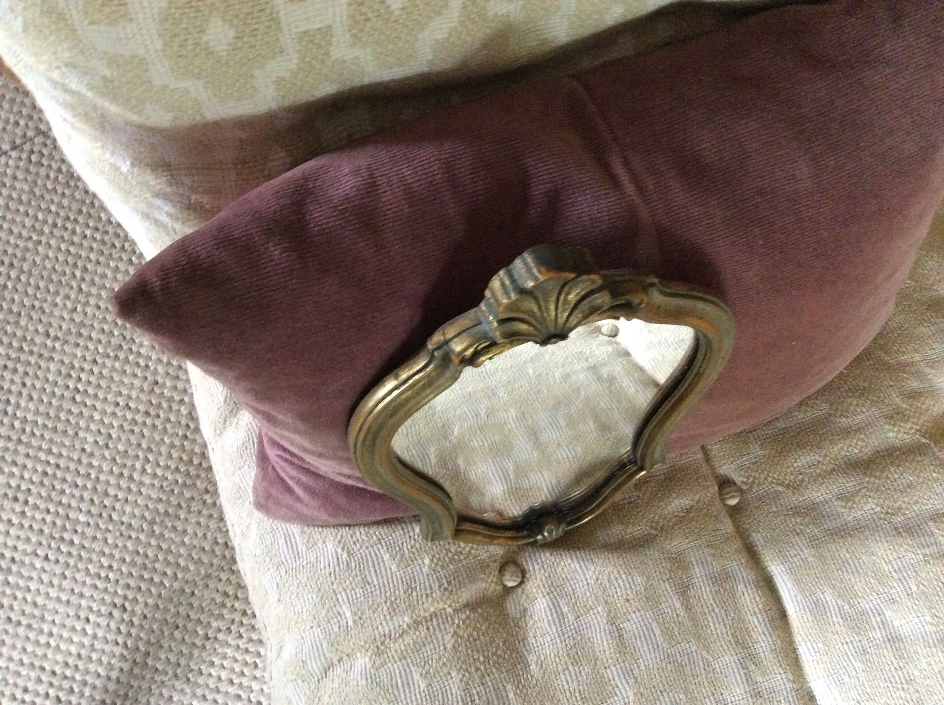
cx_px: 472
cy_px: 352
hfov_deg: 56.9
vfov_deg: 44.1
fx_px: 871
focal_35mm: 32
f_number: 2.4
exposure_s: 1/17
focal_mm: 3.3
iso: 400
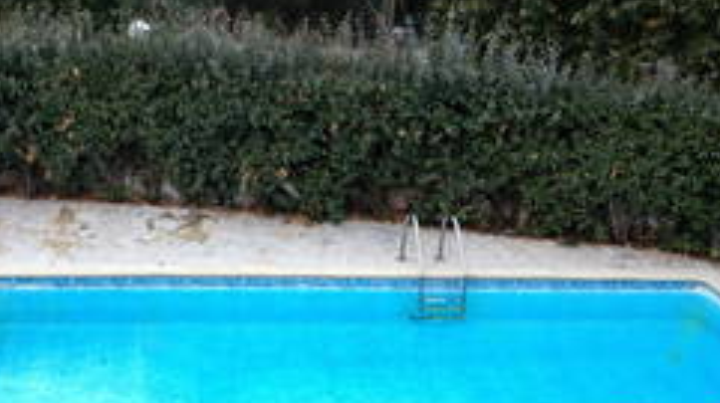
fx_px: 1087
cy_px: 54
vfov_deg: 20.7
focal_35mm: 57
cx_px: 239
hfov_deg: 36.3
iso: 64
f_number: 2.4
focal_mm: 4.28
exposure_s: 1/60
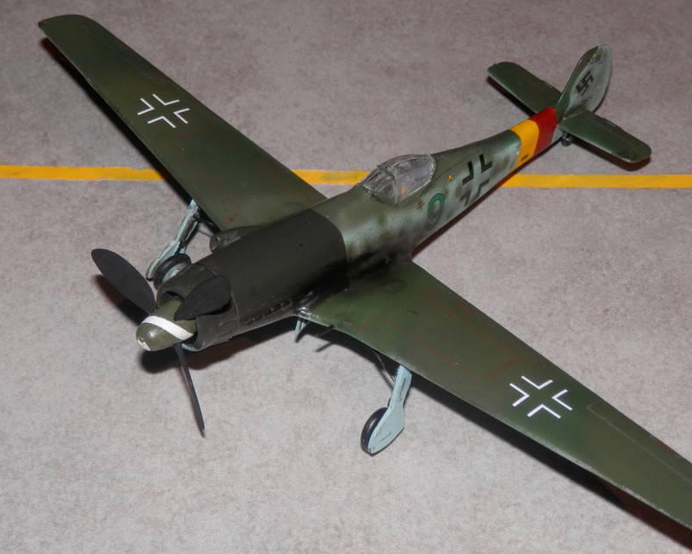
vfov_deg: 23.9
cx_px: 336
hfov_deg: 29.6
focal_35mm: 64
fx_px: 1311
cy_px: 279
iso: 100
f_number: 4
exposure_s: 1/80
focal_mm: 8.9
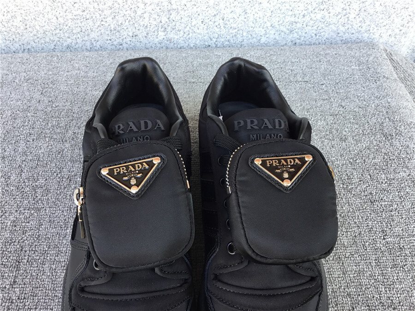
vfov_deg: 45.4
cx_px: 208
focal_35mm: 31
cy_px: 156
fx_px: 372
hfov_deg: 58.4
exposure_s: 1/50
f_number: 2.4
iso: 32
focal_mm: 3.3
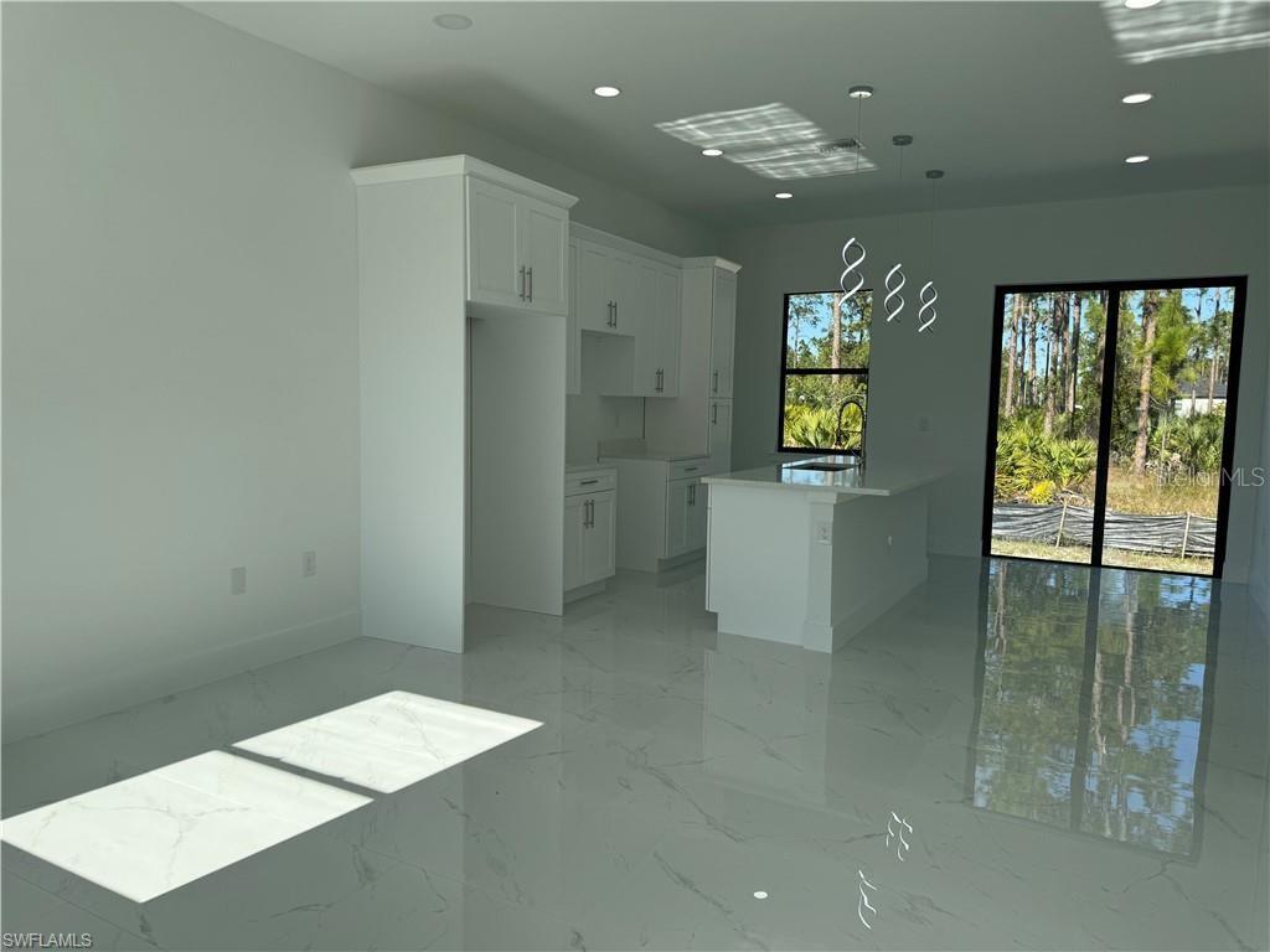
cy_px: 476
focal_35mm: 24
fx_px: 881
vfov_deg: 56.8
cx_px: 635
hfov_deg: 71.6
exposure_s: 1/2604
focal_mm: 6.76
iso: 80
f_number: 1.78
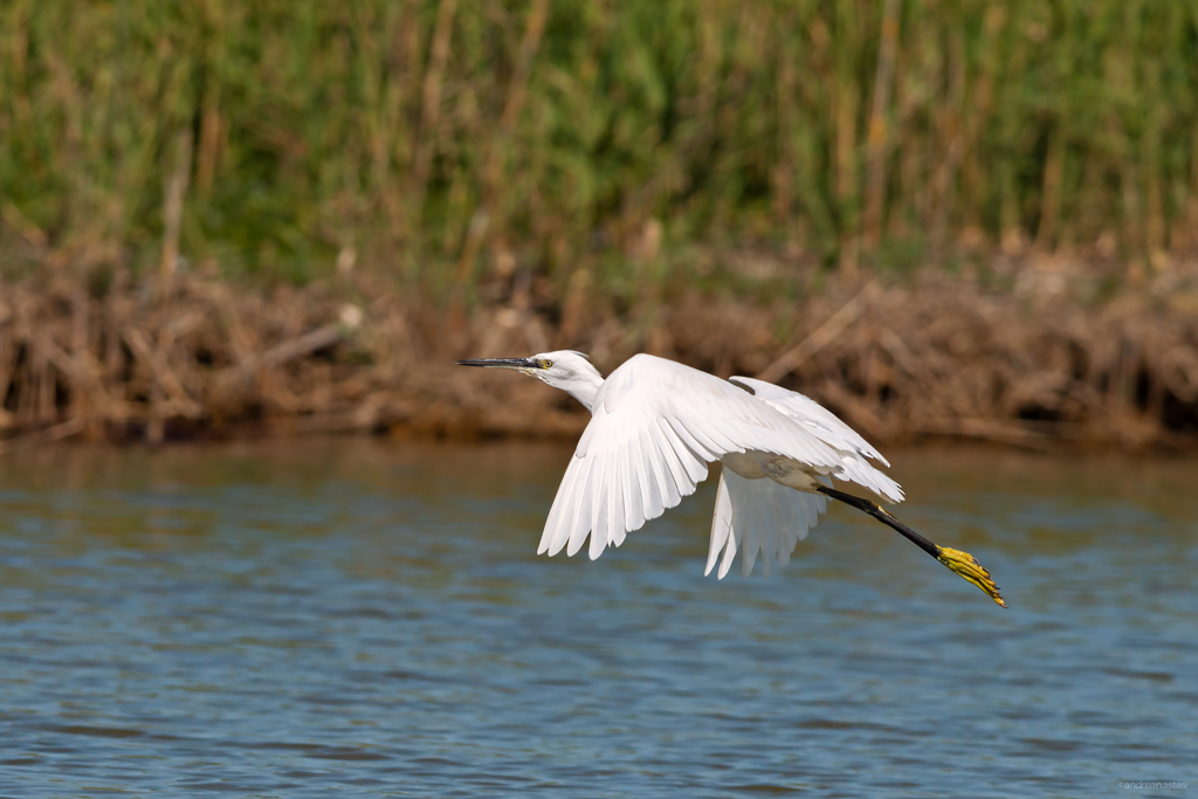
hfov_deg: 4.9
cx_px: 599
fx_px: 13978
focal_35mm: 420
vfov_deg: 3.3
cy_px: 400
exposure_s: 1/2500
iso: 500
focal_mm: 420
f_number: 8
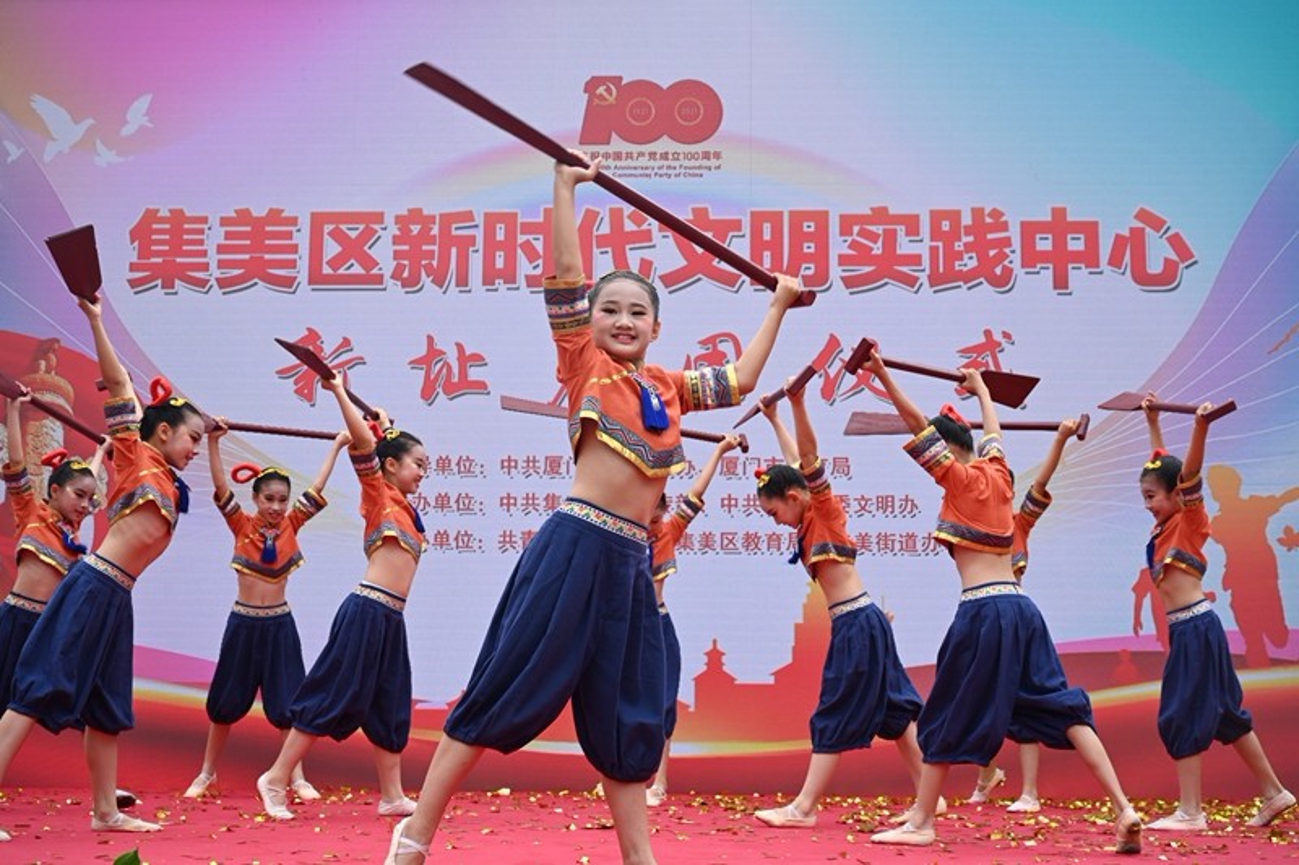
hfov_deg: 41.9
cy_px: 432
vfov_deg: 28.6
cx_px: 650
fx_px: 1695
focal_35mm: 47
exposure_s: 1/250
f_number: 5.6
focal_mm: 47
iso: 140
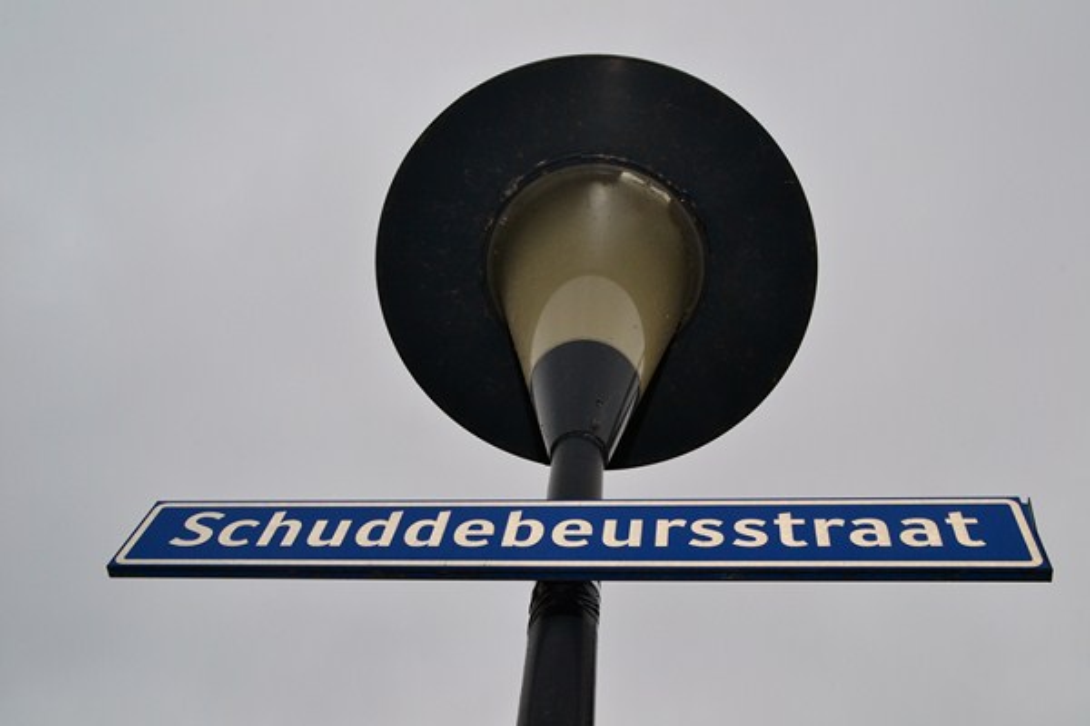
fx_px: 1135
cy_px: 363
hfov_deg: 51.3
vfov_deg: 35.5
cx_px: 545
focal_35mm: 38
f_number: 22
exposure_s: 1/200
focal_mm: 25
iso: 900
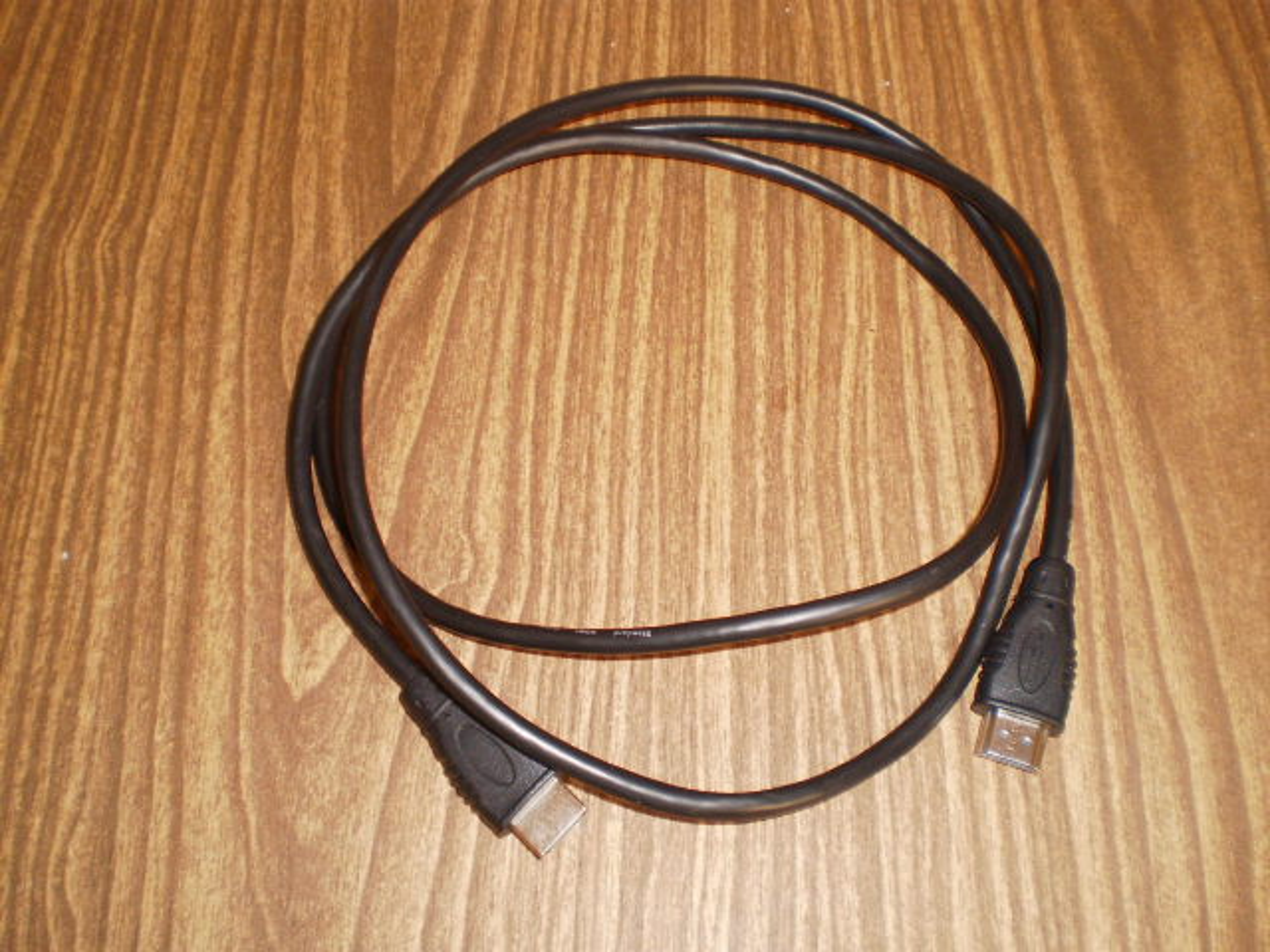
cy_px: 476
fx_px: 1321
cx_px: 635
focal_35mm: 36
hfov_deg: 51.4
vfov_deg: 39.7
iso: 125
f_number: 3.1
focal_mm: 6.3
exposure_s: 1/30
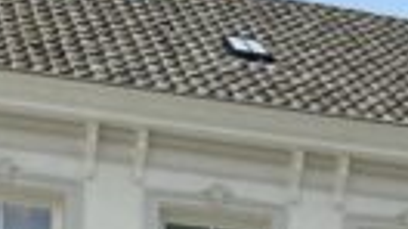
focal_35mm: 129
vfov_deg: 8.7
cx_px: 309
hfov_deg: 16.6
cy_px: 501
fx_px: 1394
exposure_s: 1/3040
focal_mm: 4.25
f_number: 1.8
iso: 32
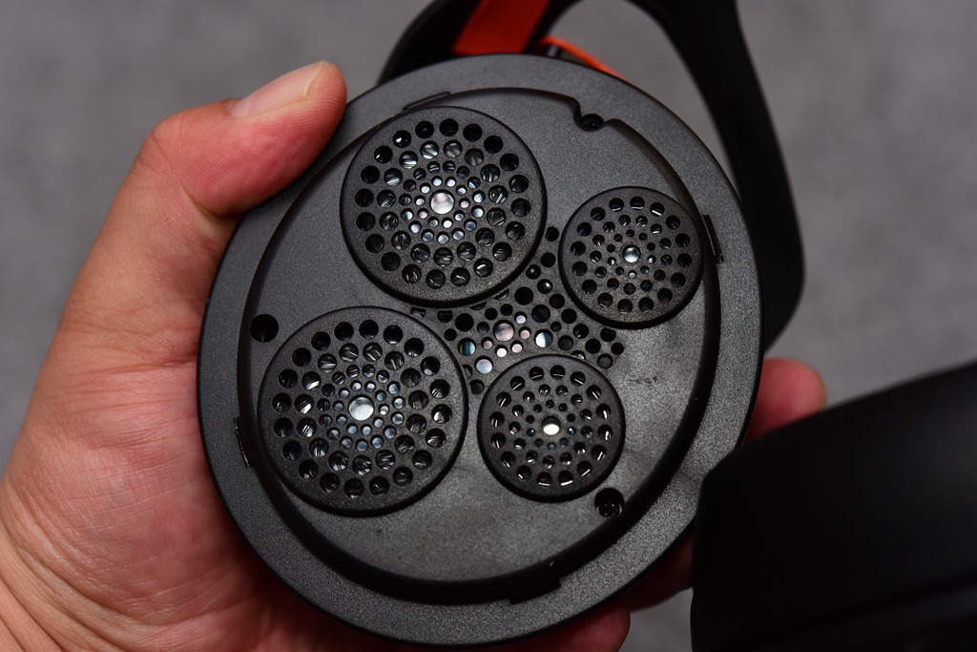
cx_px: 488
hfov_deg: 33.4
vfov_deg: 22.6
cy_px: 326
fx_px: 1628
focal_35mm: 60
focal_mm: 60
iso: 1600
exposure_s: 1/60
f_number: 5.6
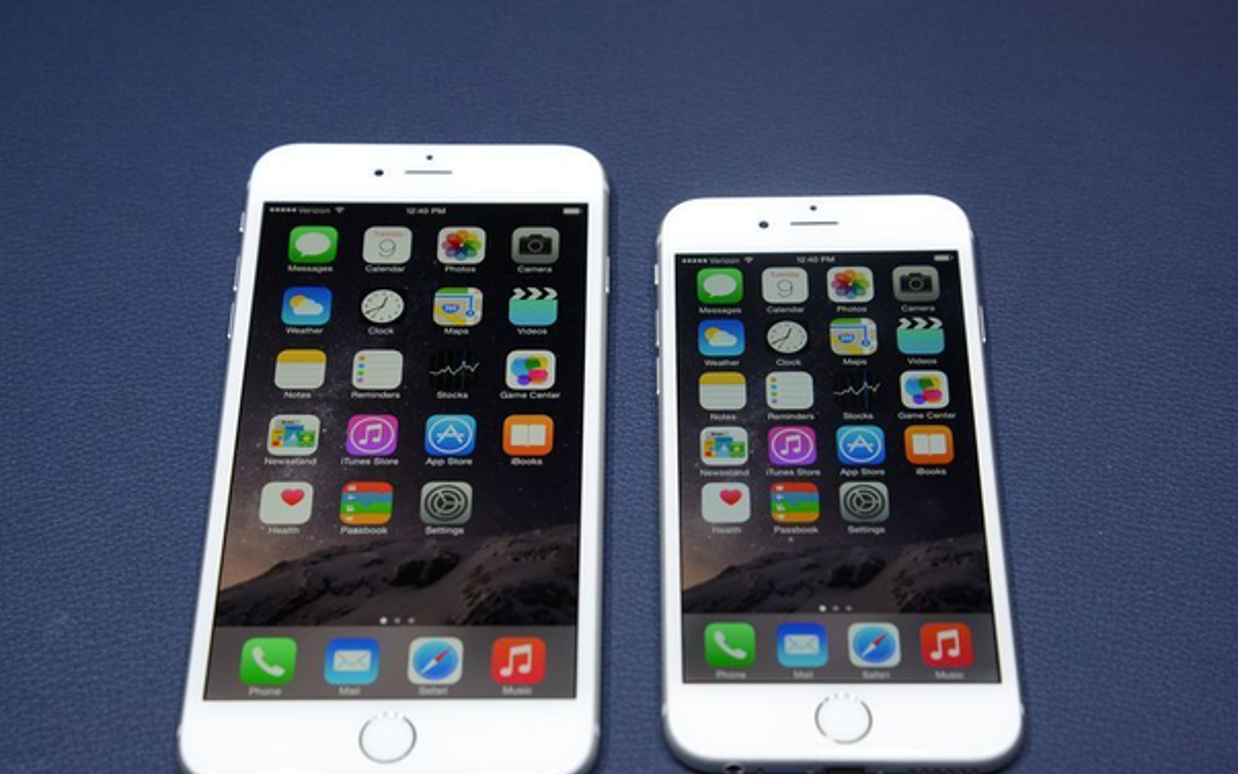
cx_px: 616
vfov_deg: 14.2
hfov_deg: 22.6
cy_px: 428
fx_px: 3104
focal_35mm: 92
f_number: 8
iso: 1250
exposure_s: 1/200
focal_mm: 85
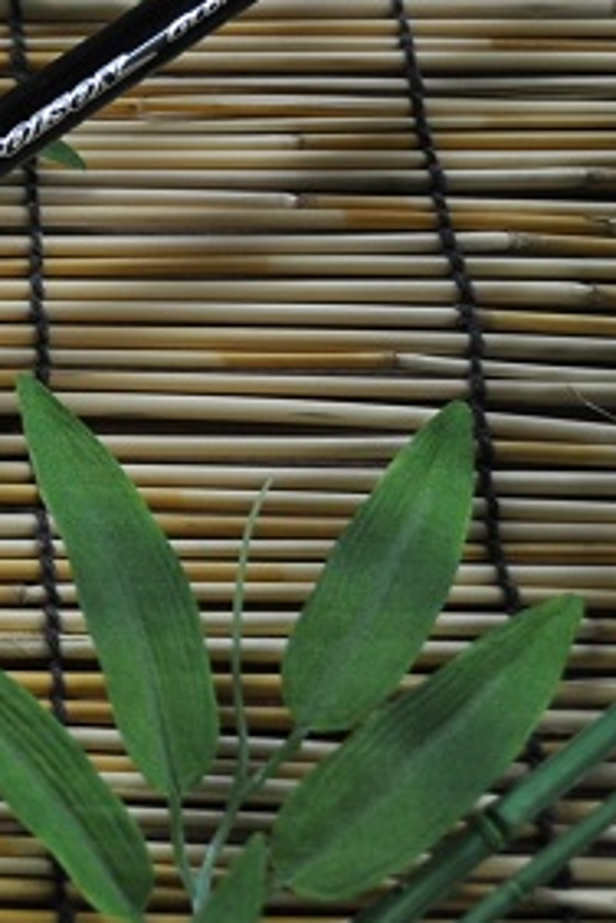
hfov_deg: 14.3
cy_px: 353
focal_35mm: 89
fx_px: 2284
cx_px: -328
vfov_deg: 22.8
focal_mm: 26
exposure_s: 1/60
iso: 800
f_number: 4.2
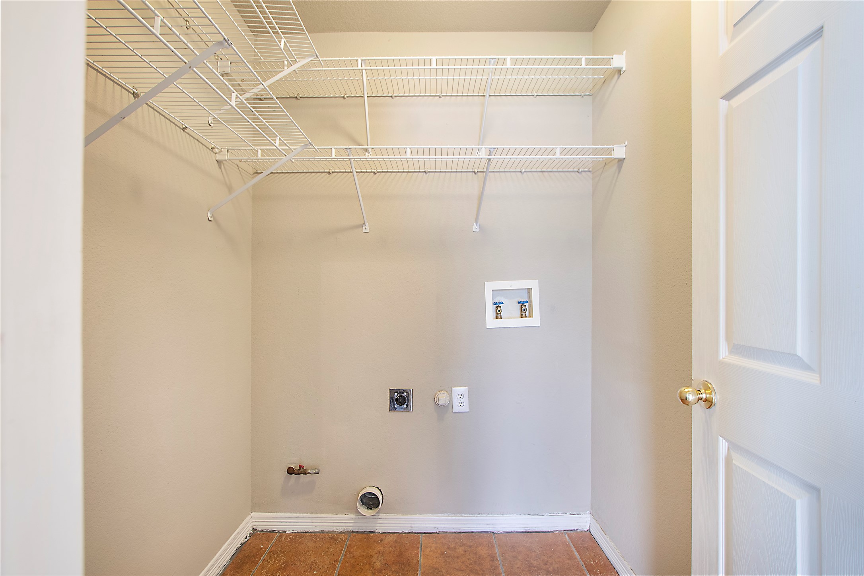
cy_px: 288
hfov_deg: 100.4
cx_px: 432
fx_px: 360
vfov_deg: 77.3
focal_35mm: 15
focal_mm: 10
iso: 100
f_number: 8
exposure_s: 1.6
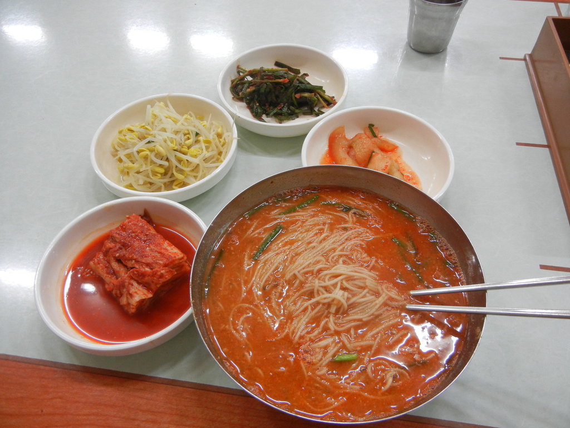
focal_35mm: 30
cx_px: 285
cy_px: 214
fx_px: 494
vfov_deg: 46.8
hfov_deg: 60.0
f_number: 3.5
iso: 400
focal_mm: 5.4
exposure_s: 1/26.3
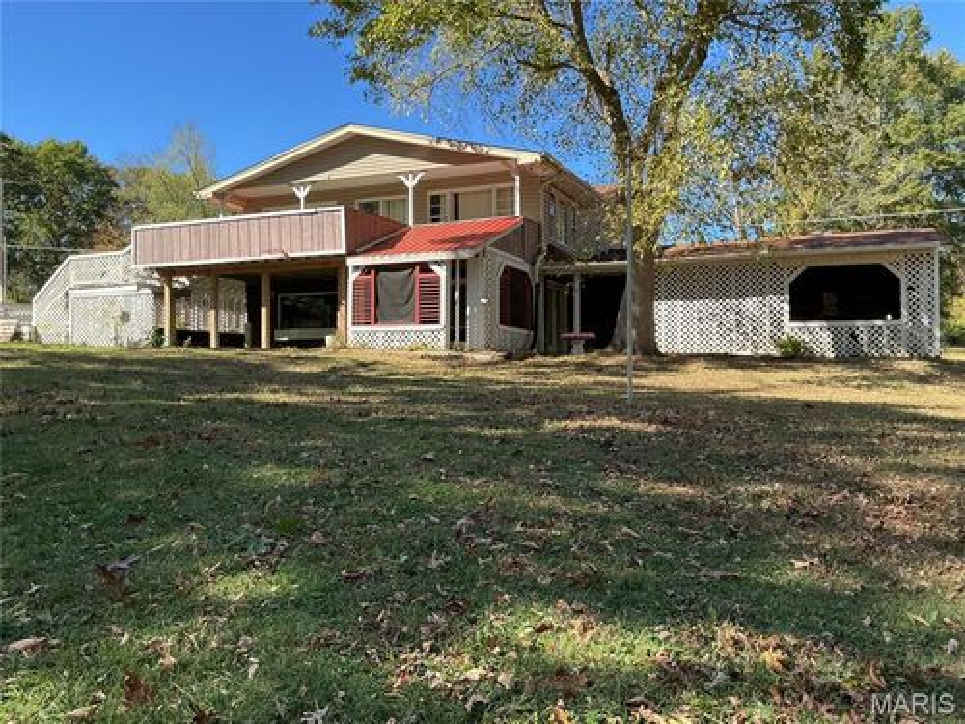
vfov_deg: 48.2
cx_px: 482
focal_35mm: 29
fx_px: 808
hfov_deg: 61.7
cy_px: 362
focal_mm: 3
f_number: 1.8
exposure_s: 1/613
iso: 25
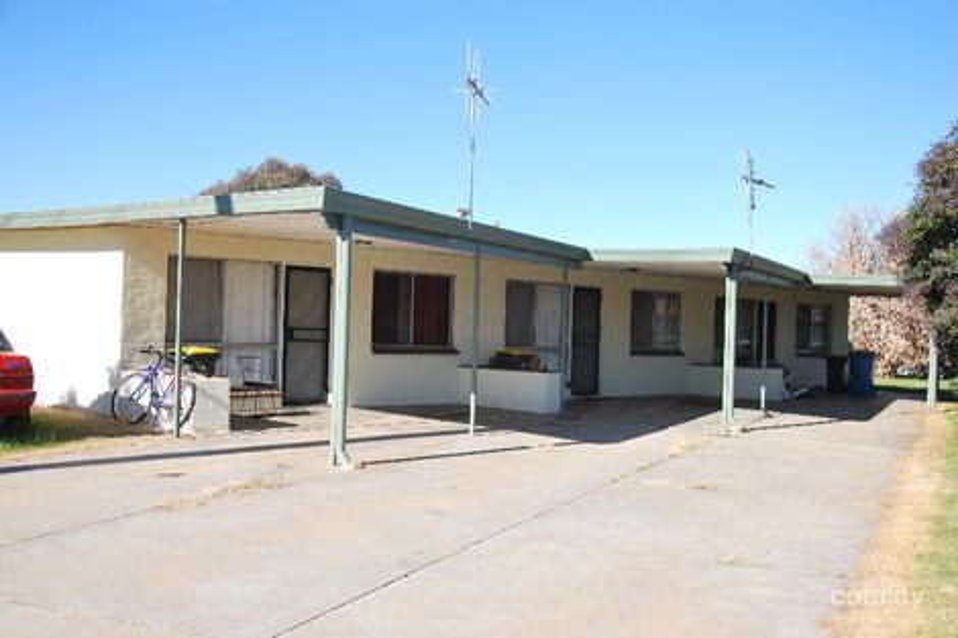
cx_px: 479
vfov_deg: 34.2
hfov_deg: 49.6
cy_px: 319
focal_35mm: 39
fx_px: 1037
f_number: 7.1
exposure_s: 1/200
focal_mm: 26
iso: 100
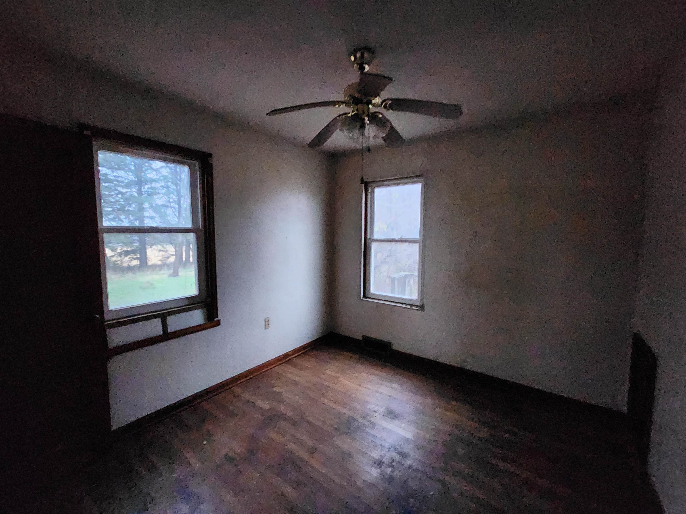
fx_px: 258
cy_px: 257
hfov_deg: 106.2
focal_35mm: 13
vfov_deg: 89.9
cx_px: 343
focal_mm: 2.2
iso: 2500
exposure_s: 1/24
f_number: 2.2
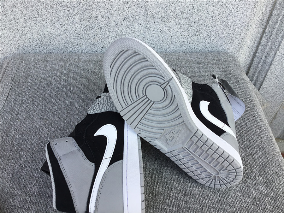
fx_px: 254
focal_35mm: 31
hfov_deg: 58.4
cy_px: 106
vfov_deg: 45.4
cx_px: 142
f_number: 2.4
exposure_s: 1/191
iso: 25
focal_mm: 3.3
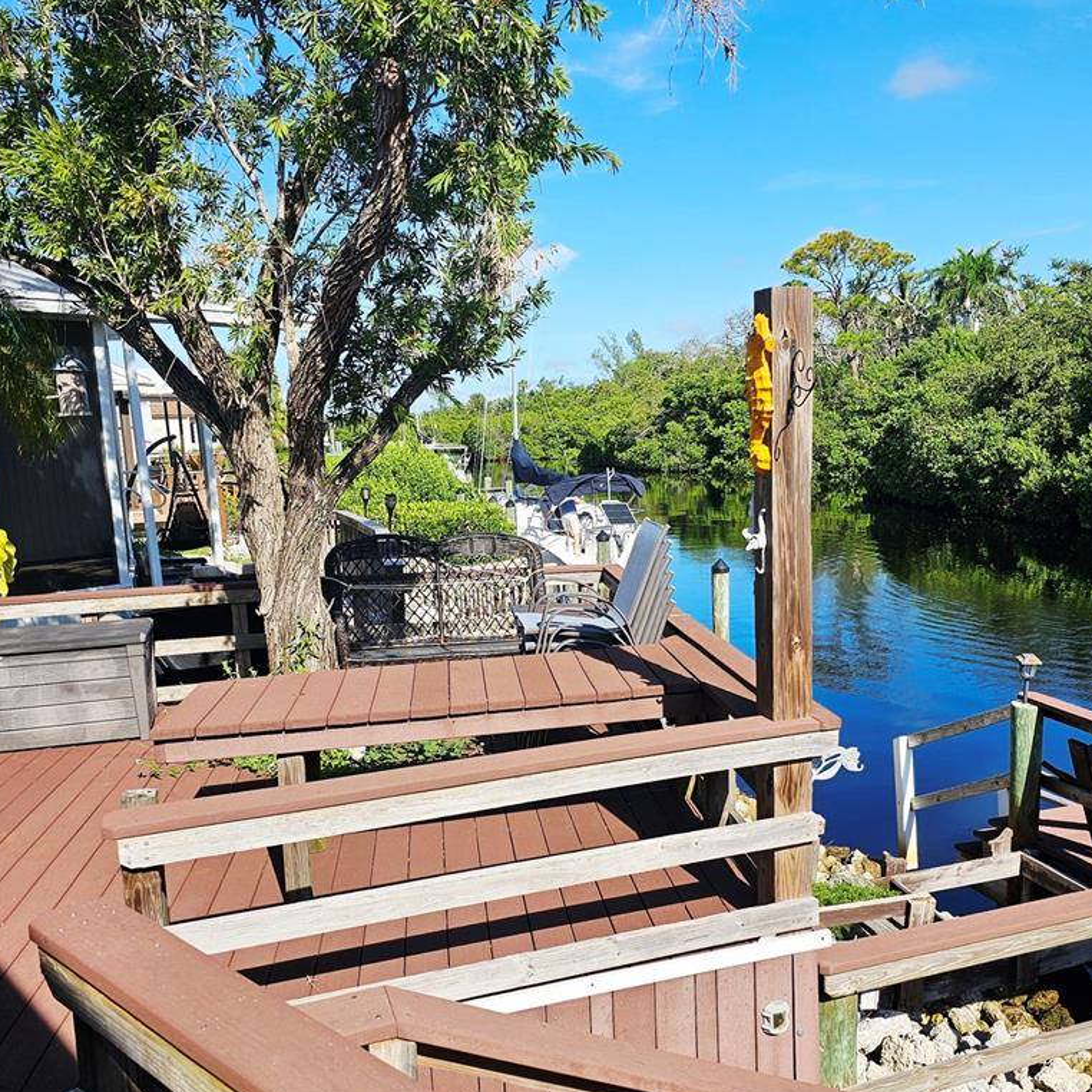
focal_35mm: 32
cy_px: 595
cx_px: 633
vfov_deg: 51.0
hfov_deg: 50.9
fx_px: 1142
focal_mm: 6.3
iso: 10
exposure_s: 1/833
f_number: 1.7
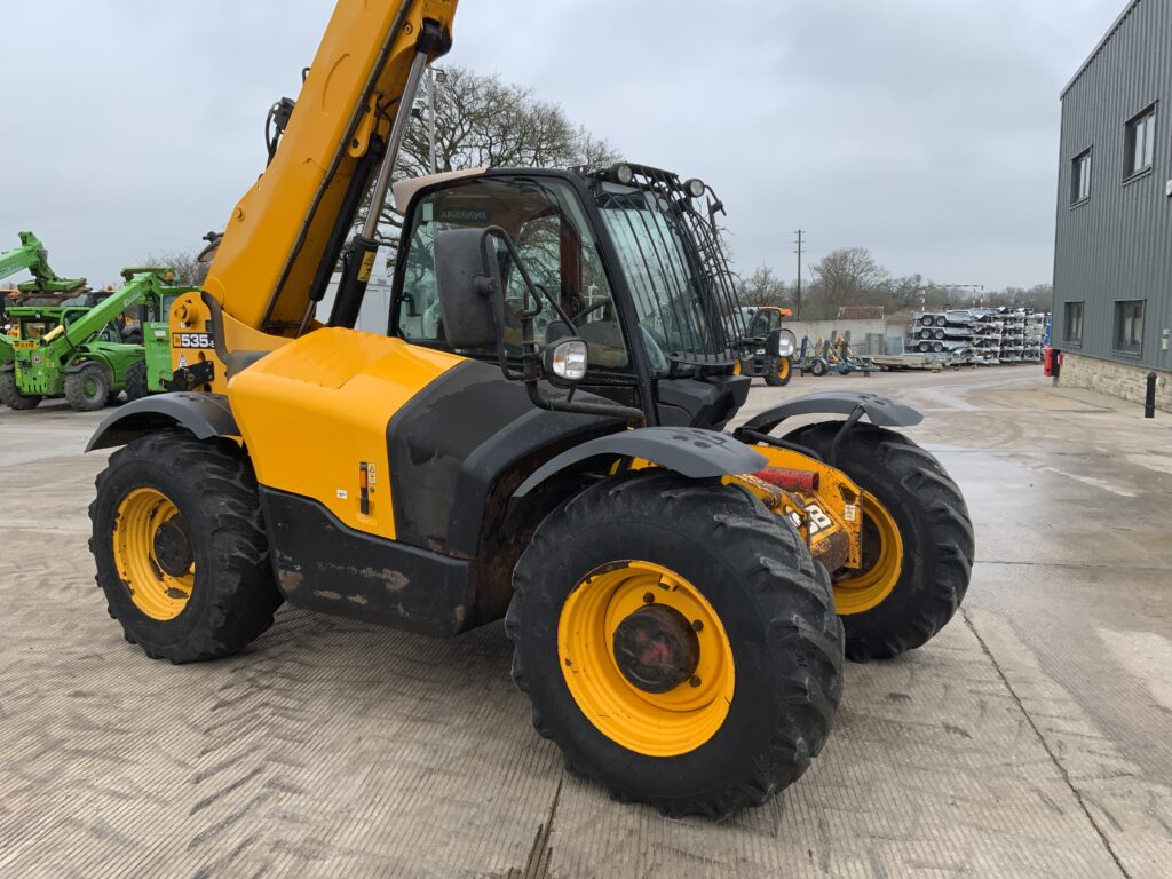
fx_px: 982
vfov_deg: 48.2
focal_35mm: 29
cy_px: 440
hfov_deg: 61.7
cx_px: 586
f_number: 1.8
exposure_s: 1/545
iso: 16
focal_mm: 3
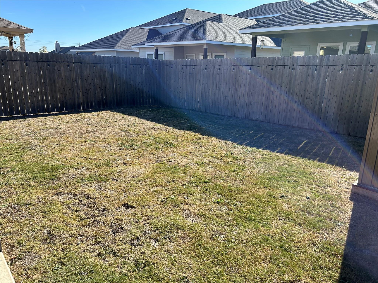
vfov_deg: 53.1
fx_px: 284
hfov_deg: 67.3
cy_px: 142
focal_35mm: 26
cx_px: 189
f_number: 1.5
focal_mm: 5.7
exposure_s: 1/1972
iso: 50
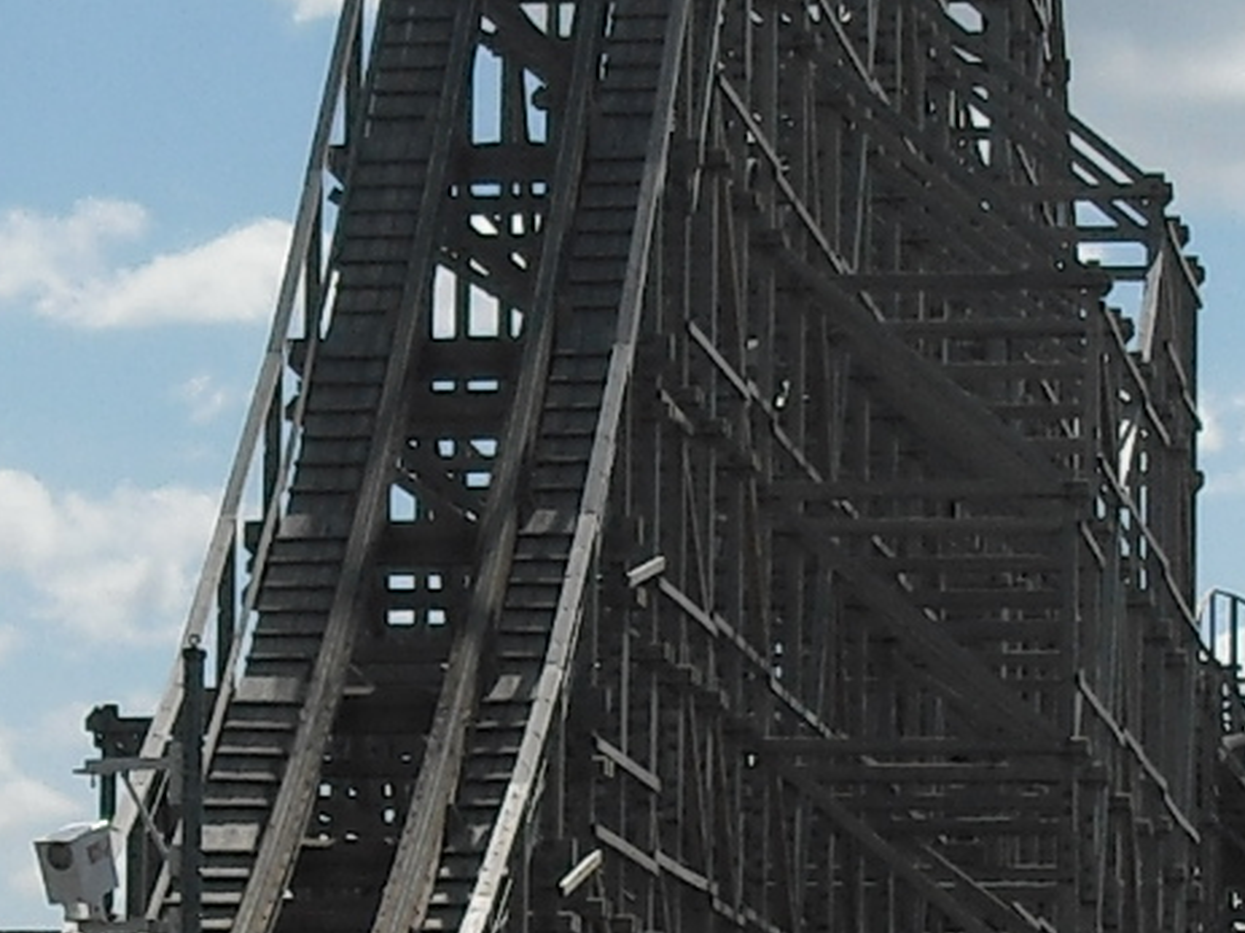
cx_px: 522
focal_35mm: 189
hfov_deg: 10.5
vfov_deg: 7.8
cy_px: 764
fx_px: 6796
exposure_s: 1/640
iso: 64
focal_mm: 6.2
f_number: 5.6
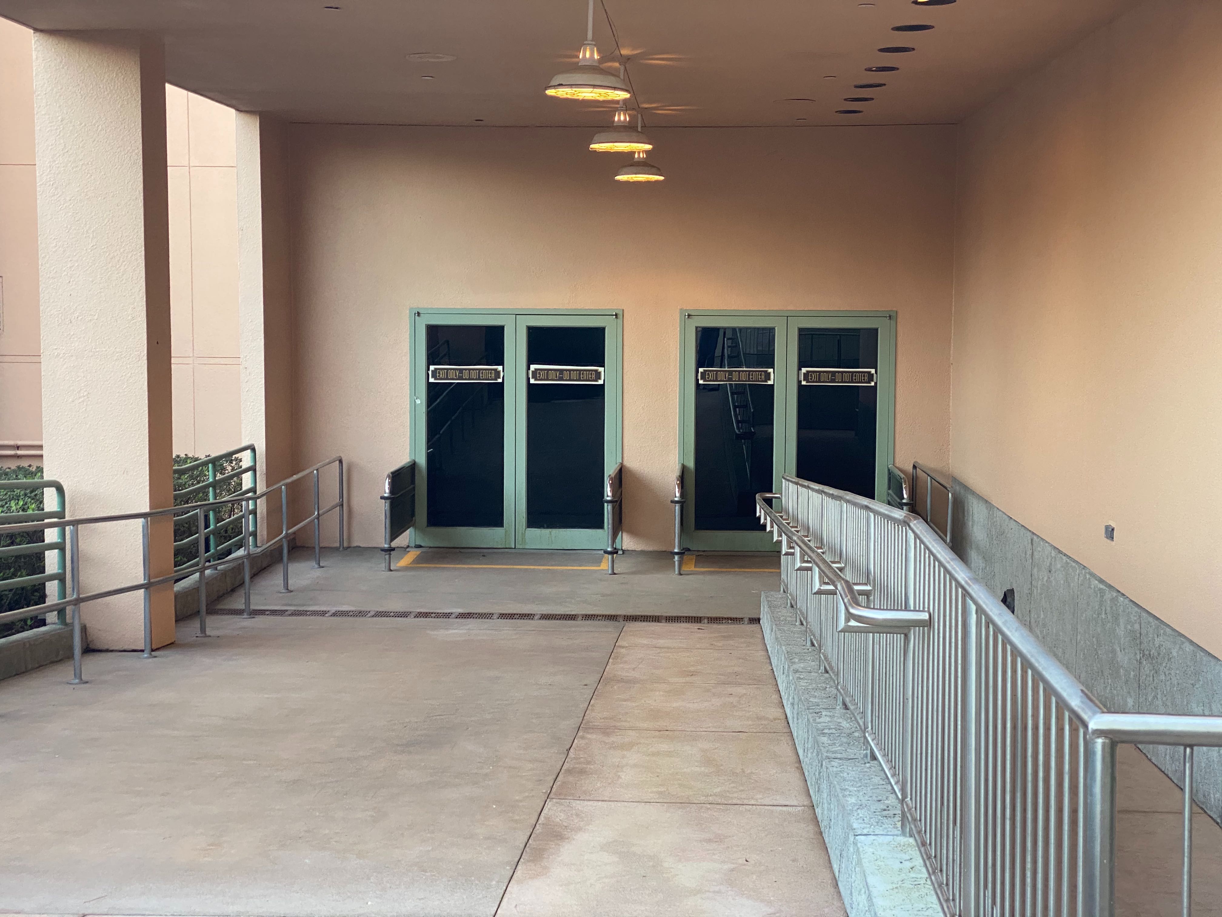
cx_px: 611
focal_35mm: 52
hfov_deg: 36.8
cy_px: 458
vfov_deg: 28.0
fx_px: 1836
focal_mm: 6
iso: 200
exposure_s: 1/60
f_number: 2
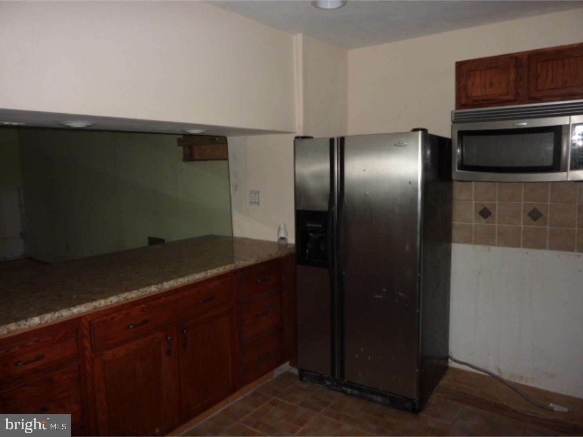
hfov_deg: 69.4
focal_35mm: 25
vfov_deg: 54.9
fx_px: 421
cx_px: 292
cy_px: 218
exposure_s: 1/30
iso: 200
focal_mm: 4.1
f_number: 3.3
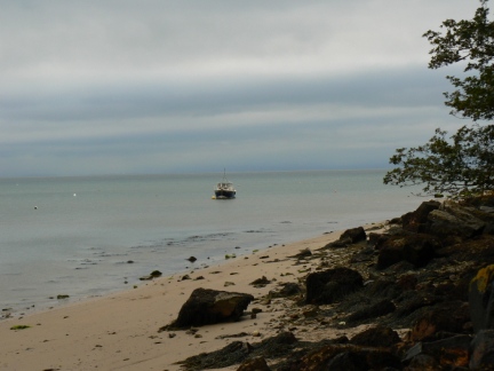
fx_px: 999
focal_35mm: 70
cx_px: 247
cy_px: 186
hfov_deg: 27.8
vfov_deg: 21.0
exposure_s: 1/200
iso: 80
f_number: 5.6
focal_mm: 11.6
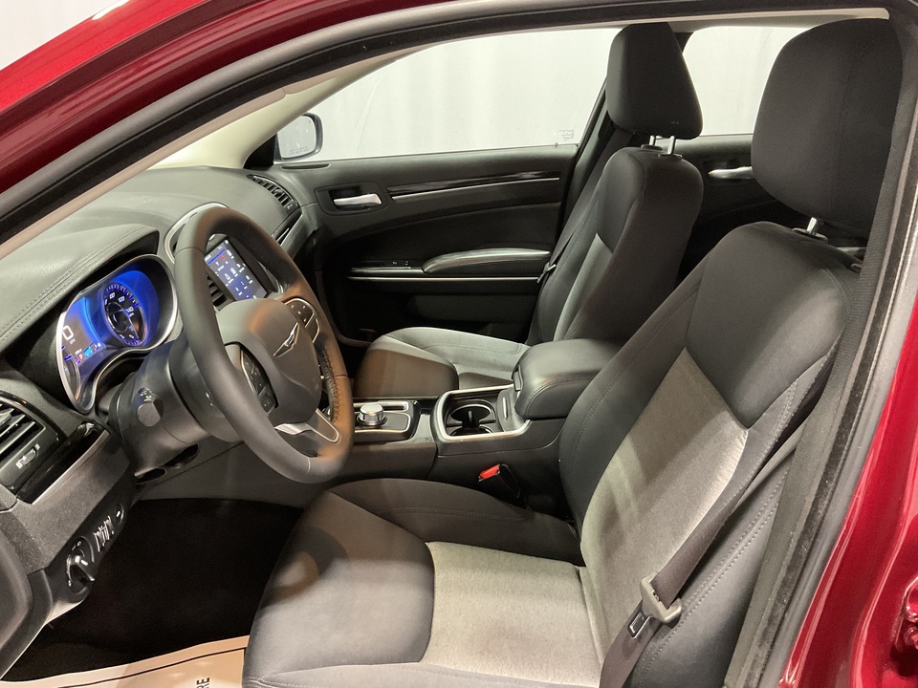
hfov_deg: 61.7
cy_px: 344
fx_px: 769
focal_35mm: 29
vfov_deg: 48.2
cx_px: 459
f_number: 1.8
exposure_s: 1/30
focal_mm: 3
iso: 400
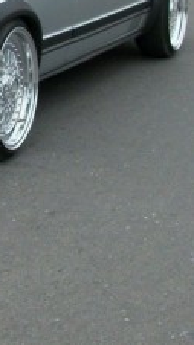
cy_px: 20
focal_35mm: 131
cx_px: -102
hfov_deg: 9.0
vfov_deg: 16.1
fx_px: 1199
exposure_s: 1/192
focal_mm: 5.7
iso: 80
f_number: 2.9
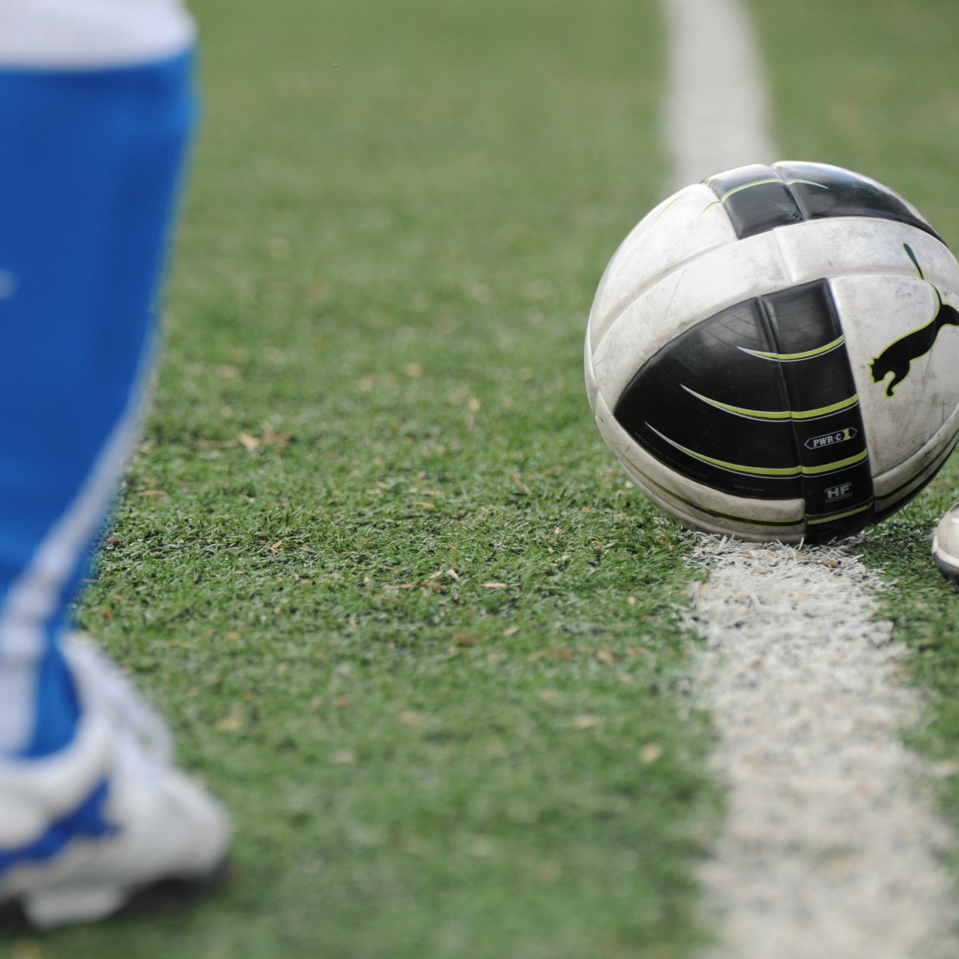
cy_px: 480
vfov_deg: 5.3
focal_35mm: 333
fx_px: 10437
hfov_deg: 5.3
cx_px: 309
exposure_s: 1/500
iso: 800
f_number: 8
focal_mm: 260
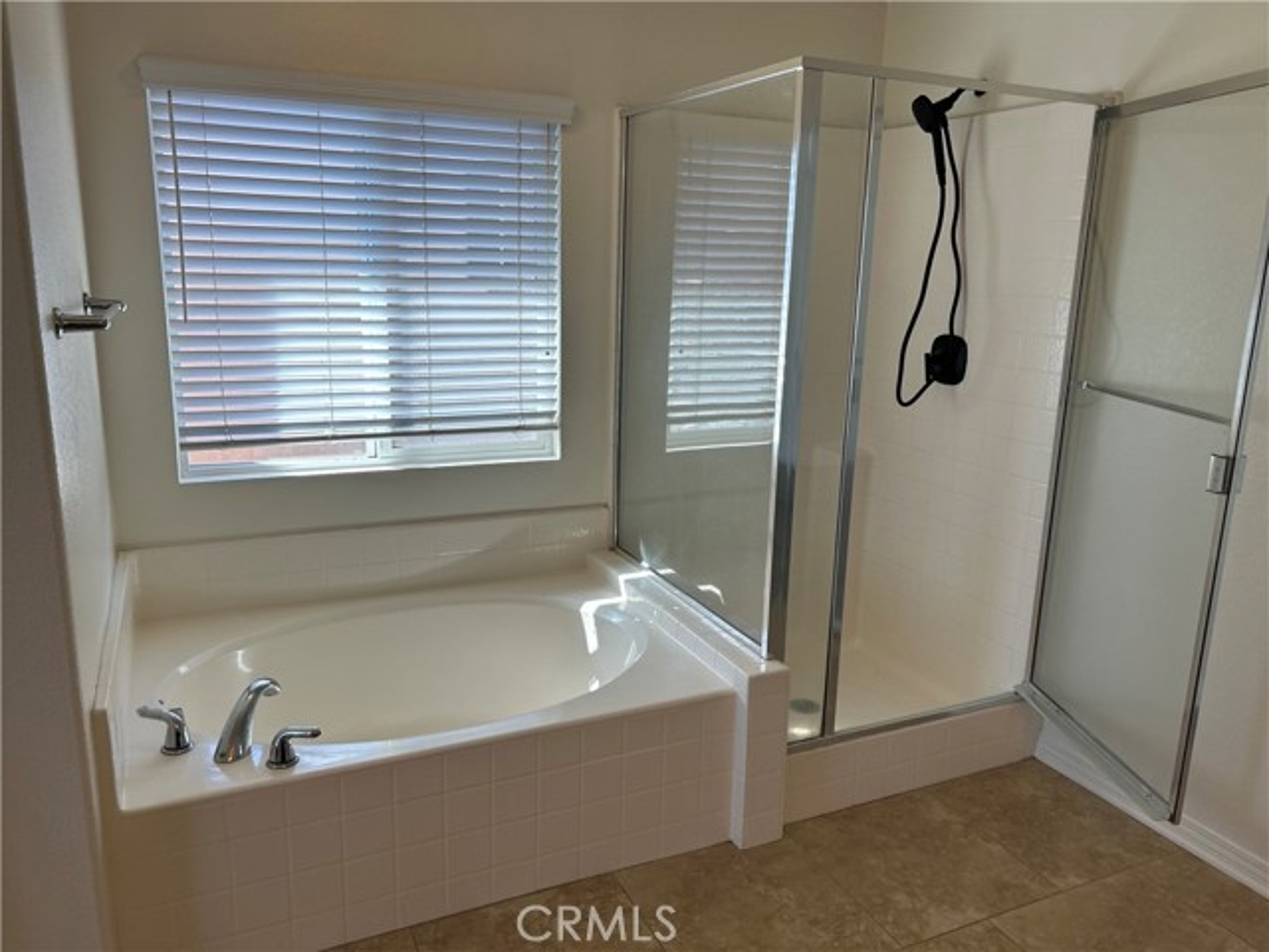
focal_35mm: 26
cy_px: 476
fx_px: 953
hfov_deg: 67.3
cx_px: 634
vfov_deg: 53.1
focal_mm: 5.7
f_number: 1.5
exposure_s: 1/236
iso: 40
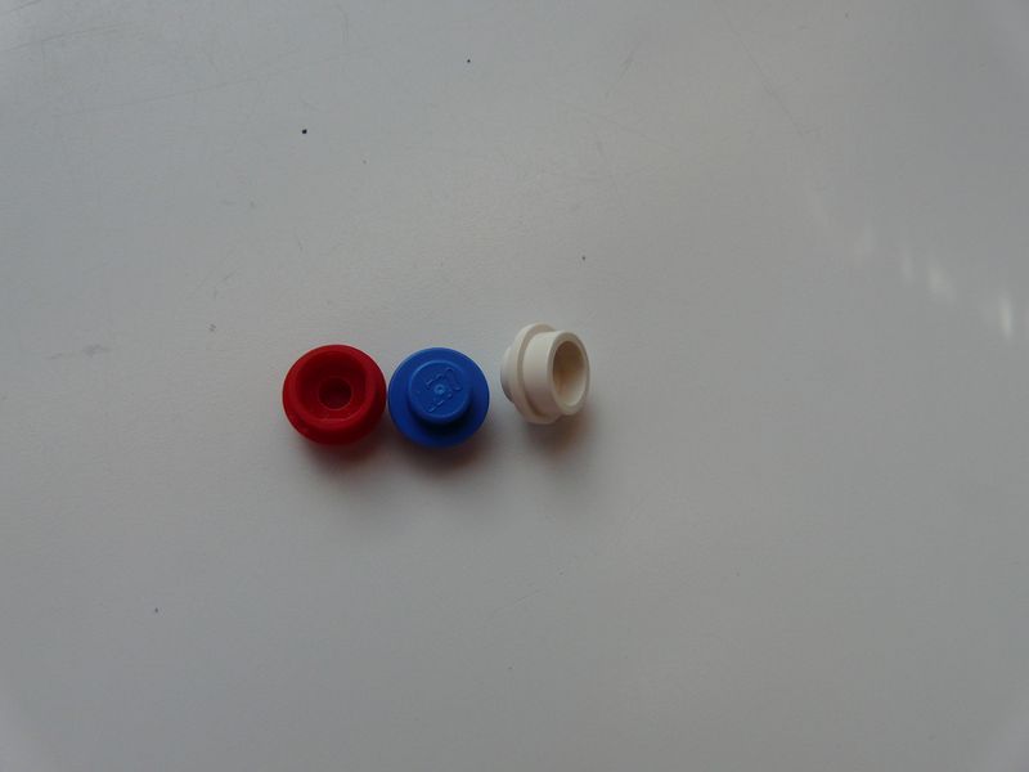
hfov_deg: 63.4
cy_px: 386
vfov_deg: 49.7
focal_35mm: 28
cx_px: 514
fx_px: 832
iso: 100
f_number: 4.5
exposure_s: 1/200
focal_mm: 4.6
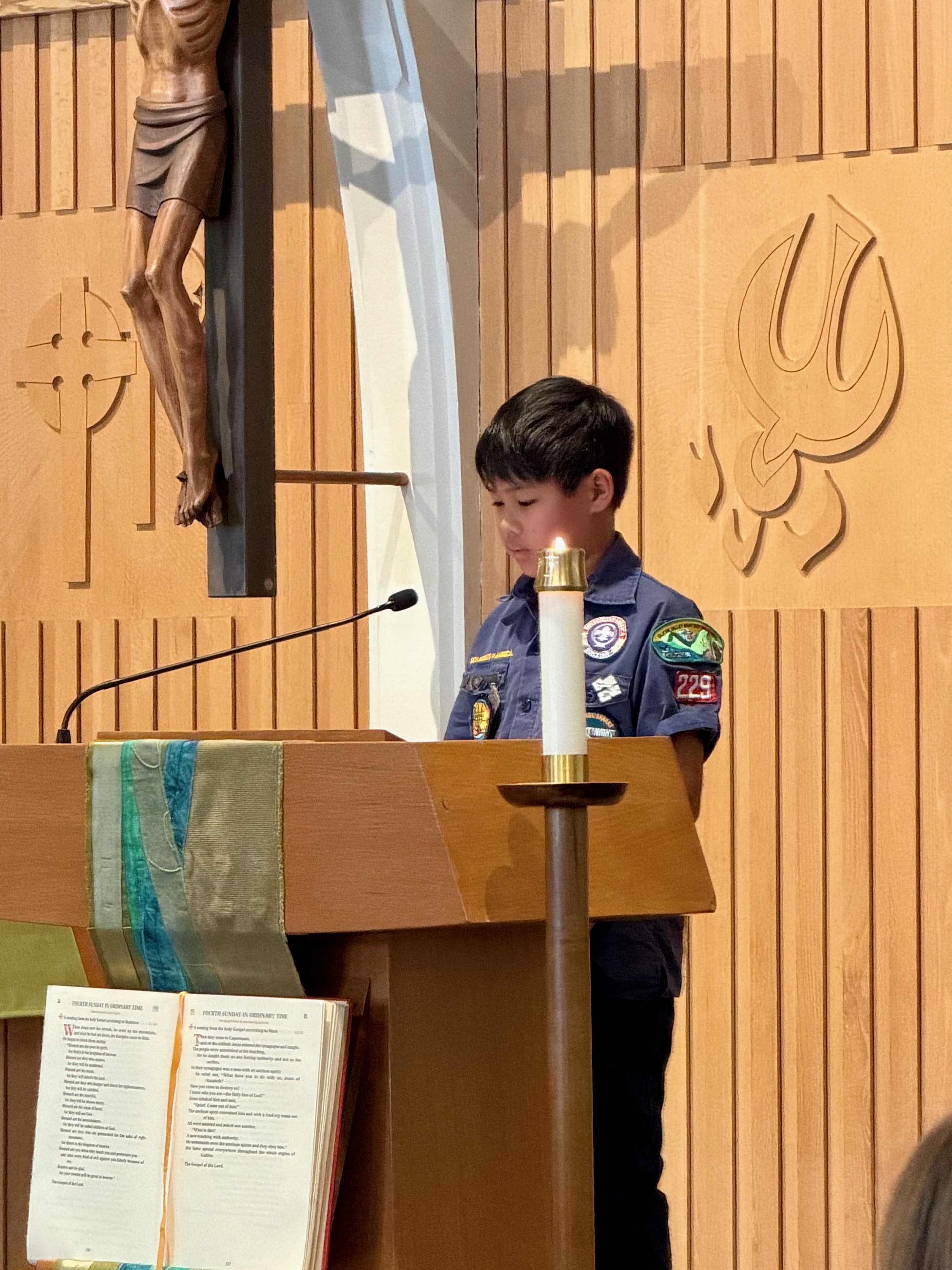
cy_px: 635
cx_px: 476
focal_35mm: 100
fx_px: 3667
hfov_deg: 14.8
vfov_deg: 19.6
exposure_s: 1/60
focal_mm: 16.89
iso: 640
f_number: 2.8
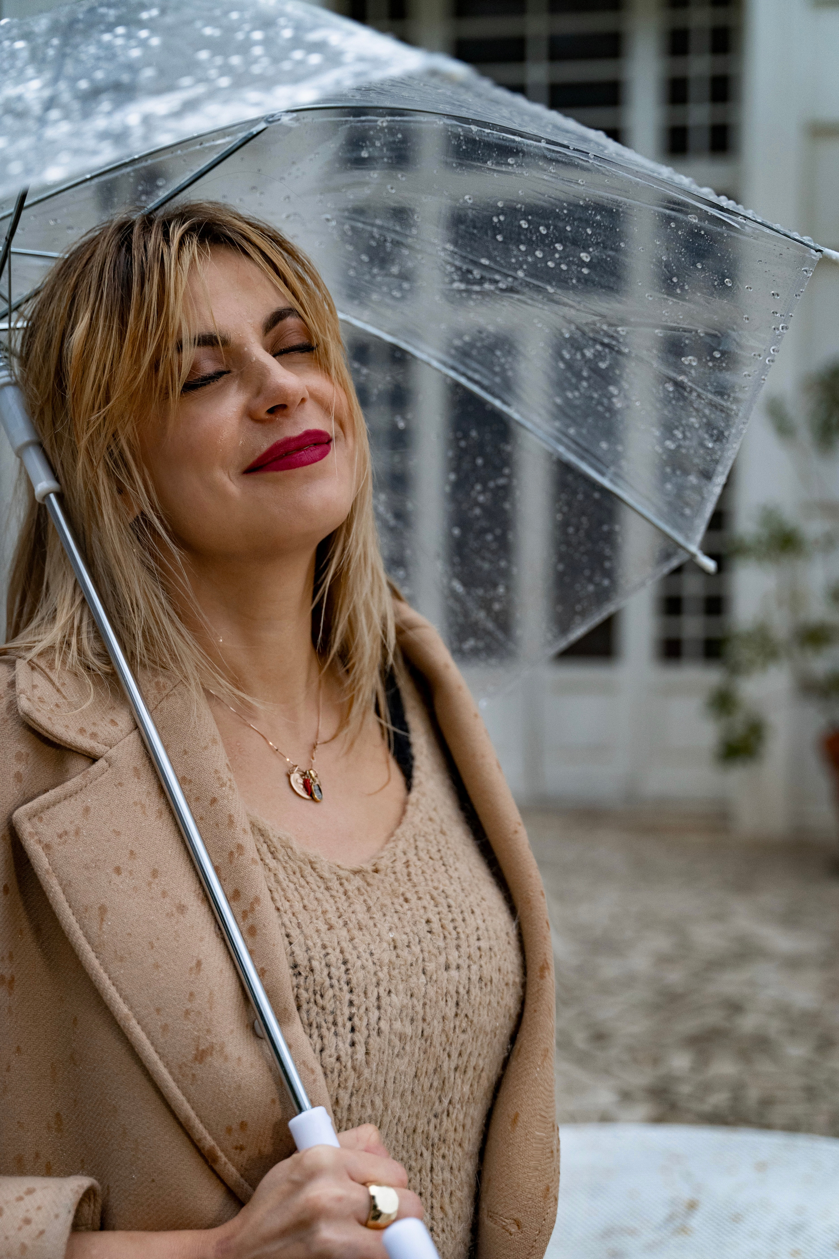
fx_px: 1597
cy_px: 630
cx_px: 420
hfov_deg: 29.4
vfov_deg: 43.0
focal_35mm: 46
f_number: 2.8
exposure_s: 1/320
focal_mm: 45.7
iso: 2000
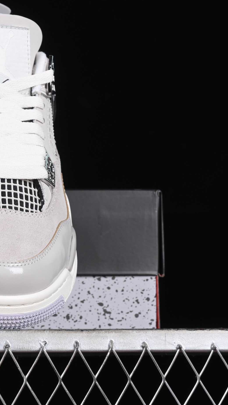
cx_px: -61
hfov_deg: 10.4
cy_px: 203
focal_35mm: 114
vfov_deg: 18.8
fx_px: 1225
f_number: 7.1
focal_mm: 48
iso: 160
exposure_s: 1/80
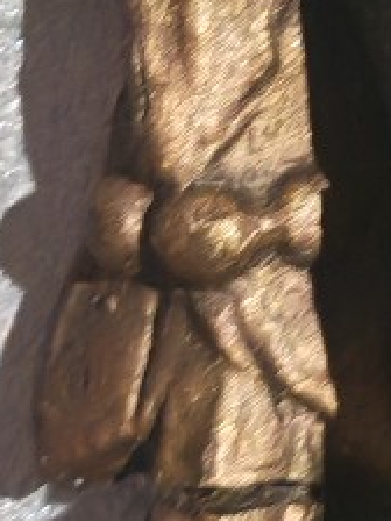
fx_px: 4759
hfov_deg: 4.6
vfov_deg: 6.1
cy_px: -416
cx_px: 780
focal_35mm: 316
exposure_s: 1/100
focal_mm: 6.12
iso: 1250
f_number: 1.9
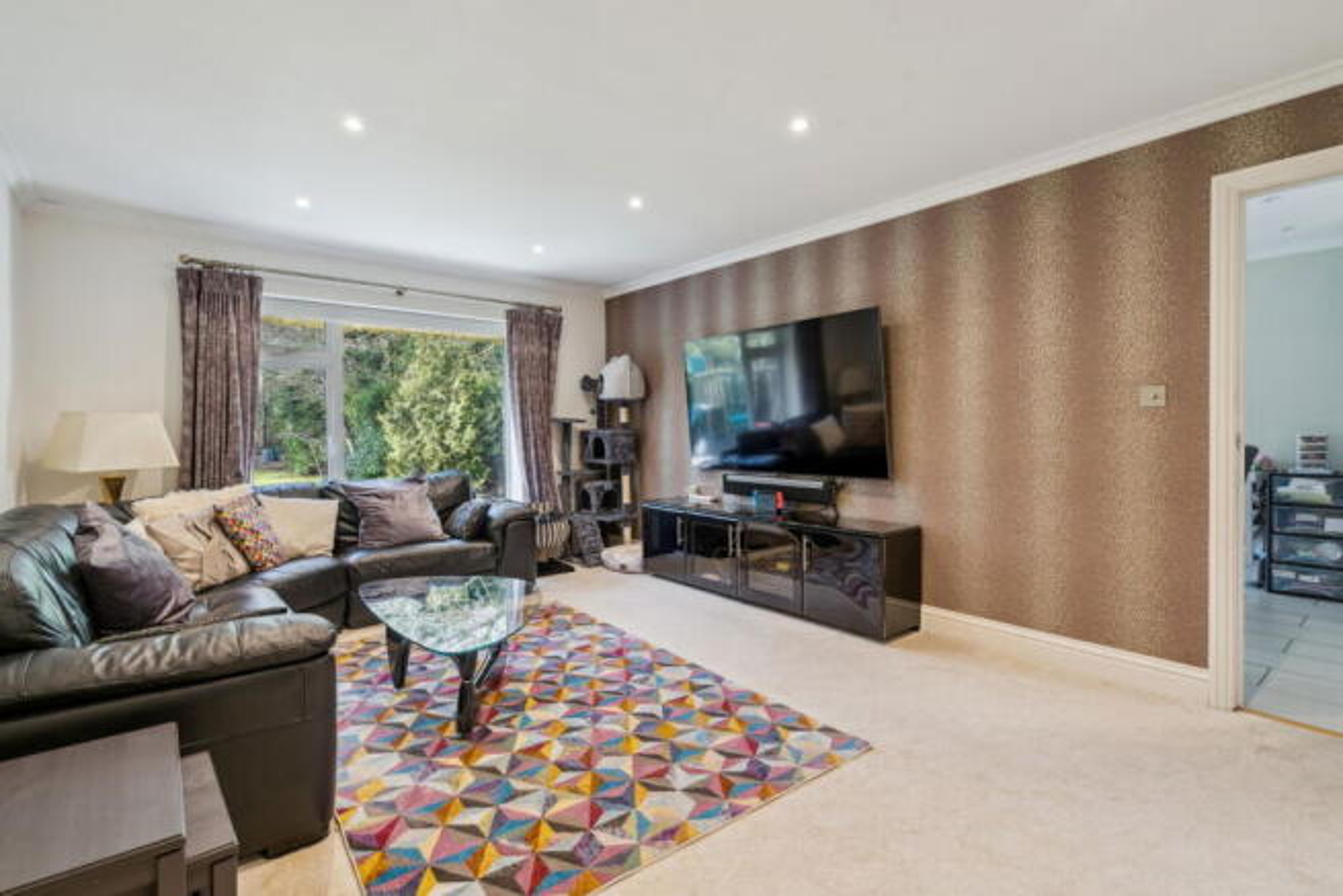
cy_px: 448
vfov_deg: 73.8
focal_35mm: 16
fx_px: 597
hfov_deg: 96.7
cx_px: 672
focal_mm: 16
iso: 400
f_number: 8
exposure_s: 1/20
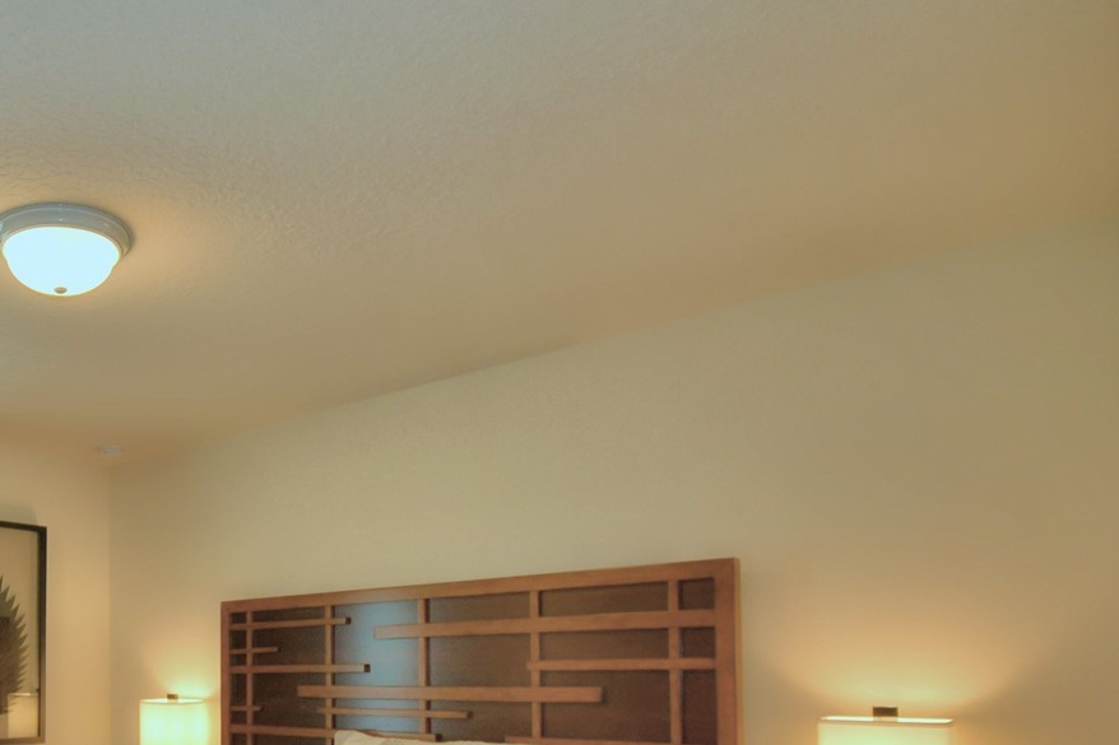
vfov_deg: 41.8
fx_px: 901
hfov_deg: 57.2
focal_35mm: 29
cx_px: 171
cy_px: 651
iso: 180
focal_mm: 10
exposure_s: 1/60
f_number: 4.5
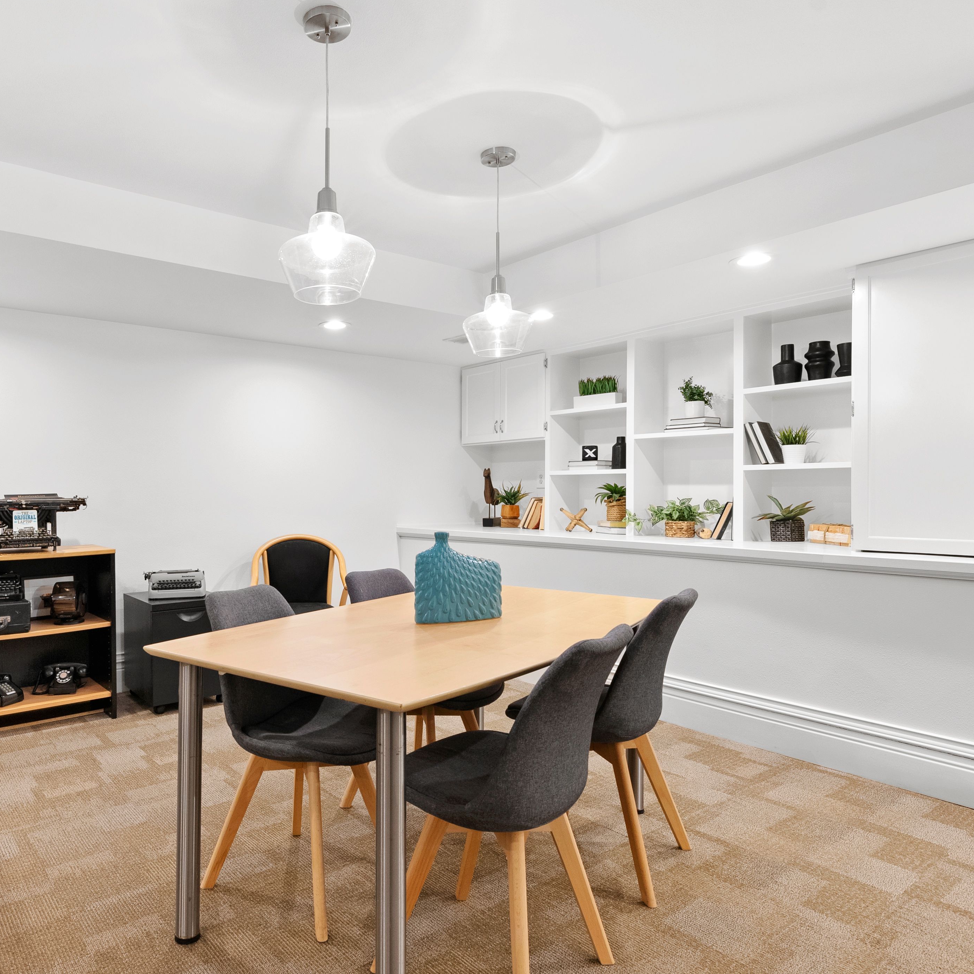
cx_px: 341
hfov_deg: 68.1
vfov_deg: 69.6
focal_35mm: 22
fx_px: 700
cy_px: 490
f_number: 8
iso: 800
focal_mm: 17
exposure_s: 1/6
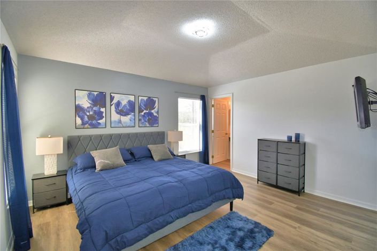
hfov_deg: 100.4
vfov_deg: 77.2
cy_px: 126
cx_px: 188
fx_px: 157
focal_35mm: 15
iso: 200
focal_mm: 10
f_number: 4.5
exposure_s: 1/40
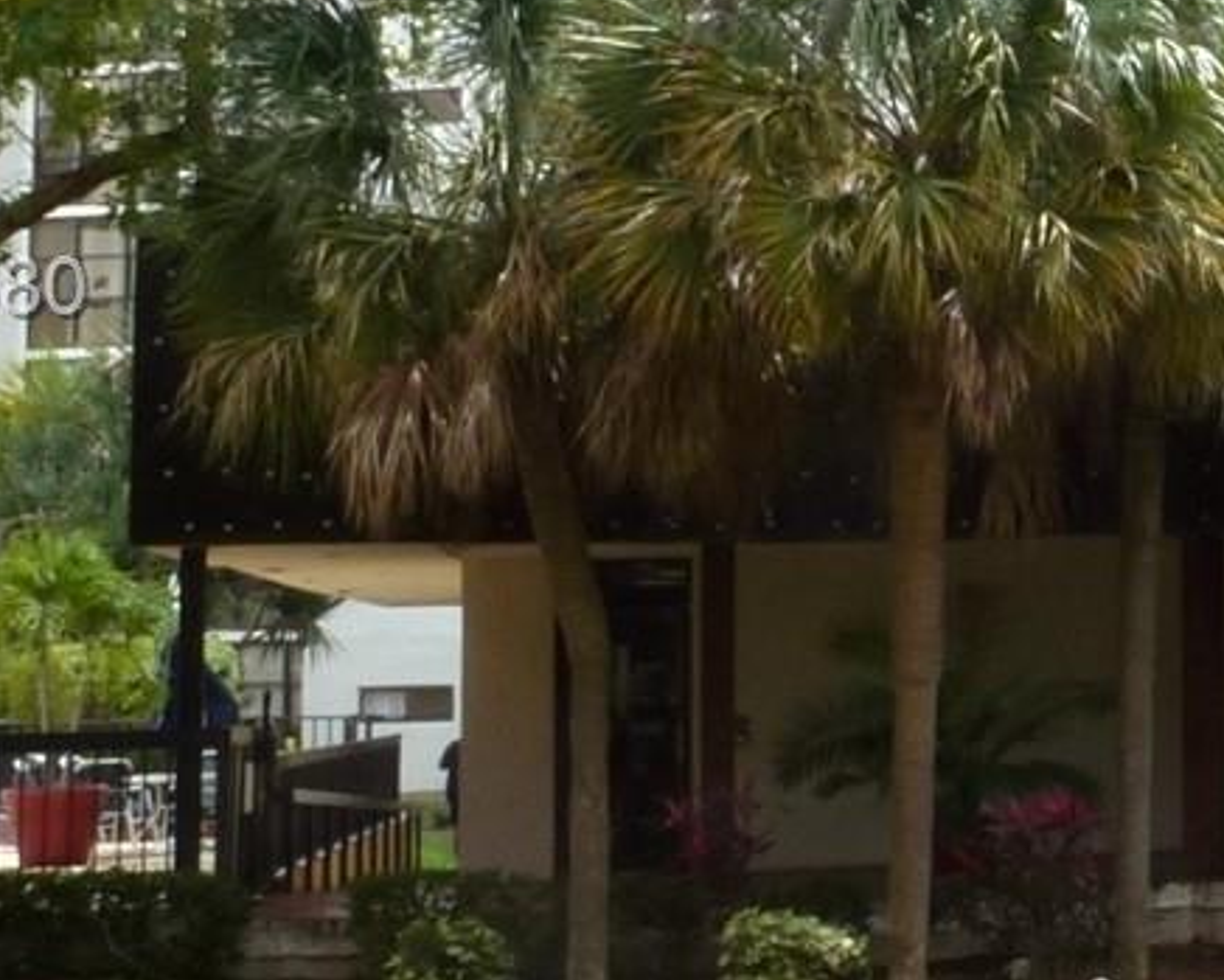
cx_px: 1906
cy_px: 292
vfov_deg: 17.8
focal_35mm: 86
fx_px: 3116
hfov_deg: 19.1
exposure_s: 1/60
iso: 100
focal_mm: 4.3
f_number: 8
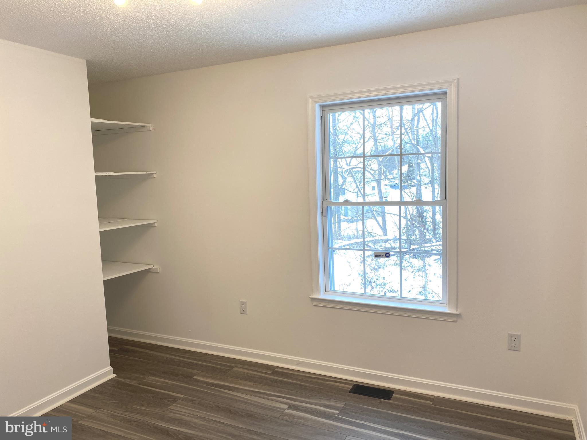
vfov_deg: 53.1
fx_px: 441
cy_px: 220
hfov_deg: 67.3
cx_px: 294
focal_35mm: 26
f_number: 1.8
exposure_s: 1/120
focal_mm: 4.25
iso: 32
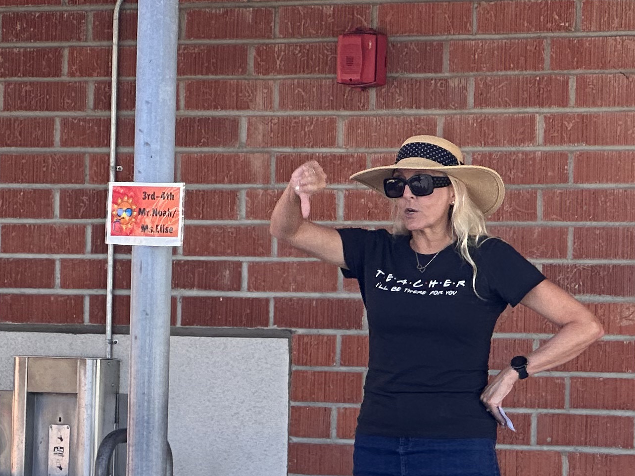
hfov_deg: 8.2
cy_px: 612
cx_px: 115
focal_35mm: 242
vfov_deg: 6.1
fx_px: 4439
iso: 32
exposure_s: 1/99
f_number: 2.8
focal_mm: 9
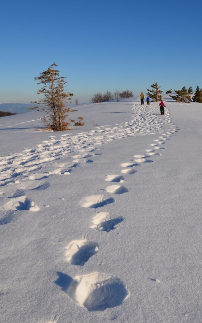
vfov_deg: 52.5
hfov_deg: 34.0
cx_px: 143
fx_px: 326
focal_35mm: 37
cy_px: 188
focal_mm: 18
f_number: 11
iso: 100
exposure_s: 1/200
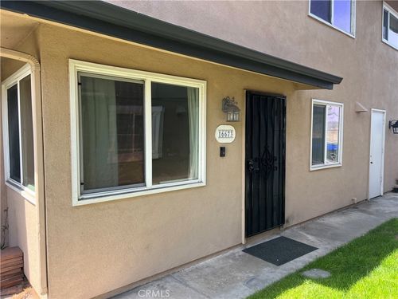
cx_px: 199
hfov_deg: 67.3
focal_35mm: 26
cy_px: 150
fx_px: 299
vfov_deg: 53.1
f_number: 1.6
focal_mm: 5.1
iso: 50
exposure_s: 1/522
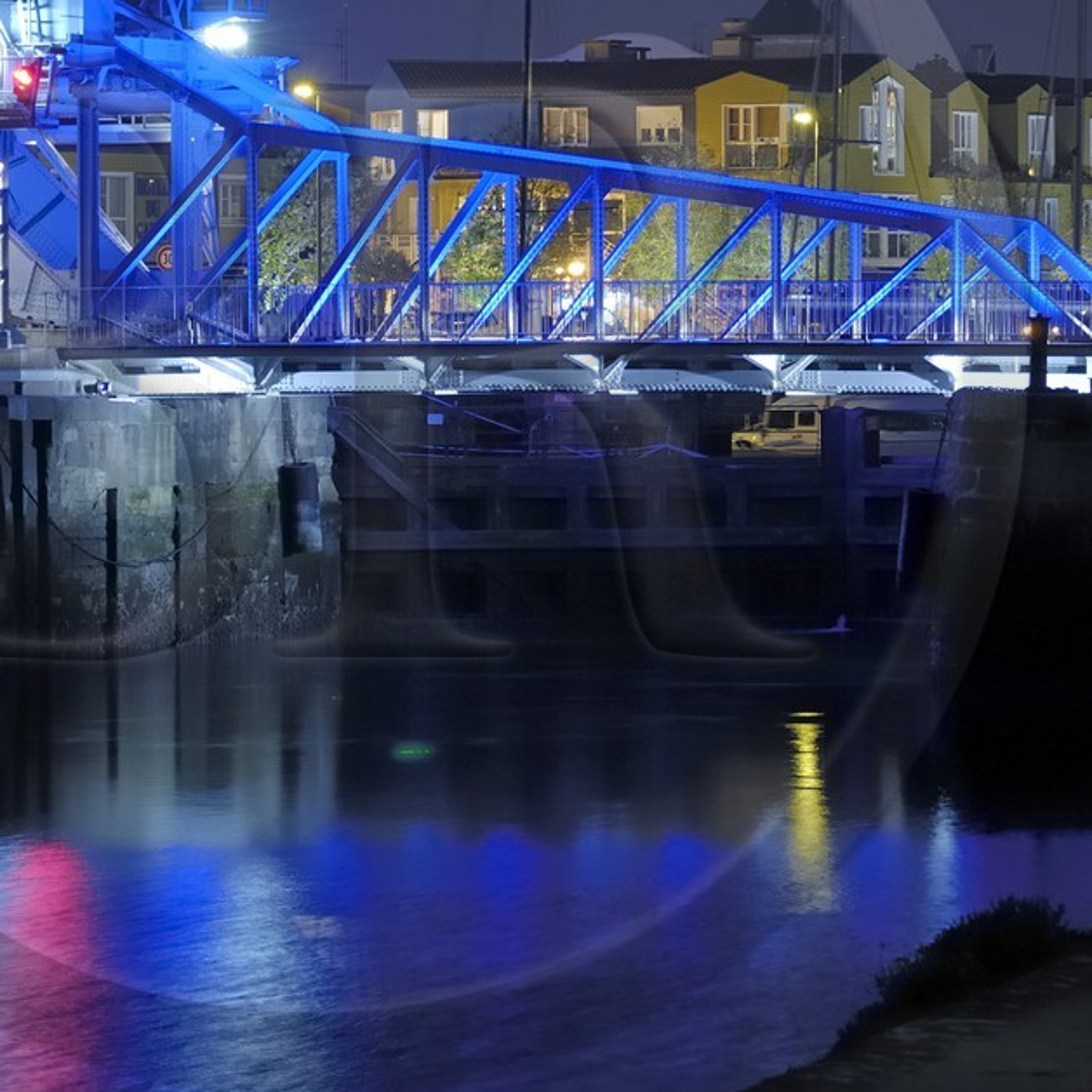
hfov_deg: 7.7
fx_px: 8102
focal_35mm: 227
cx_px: 311
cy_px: 376
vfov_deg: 7.7
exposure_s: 4.5
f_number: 6.3
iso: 100
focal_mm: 70
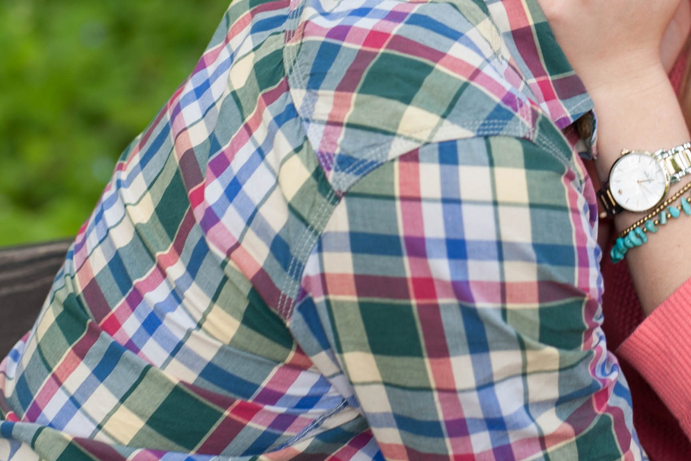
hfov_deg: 16.6
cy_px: 10
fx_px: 2361
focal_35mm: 123
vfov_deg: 11.1
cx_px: 496
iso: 400
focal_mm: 50
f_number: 2.2
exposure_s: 1/160
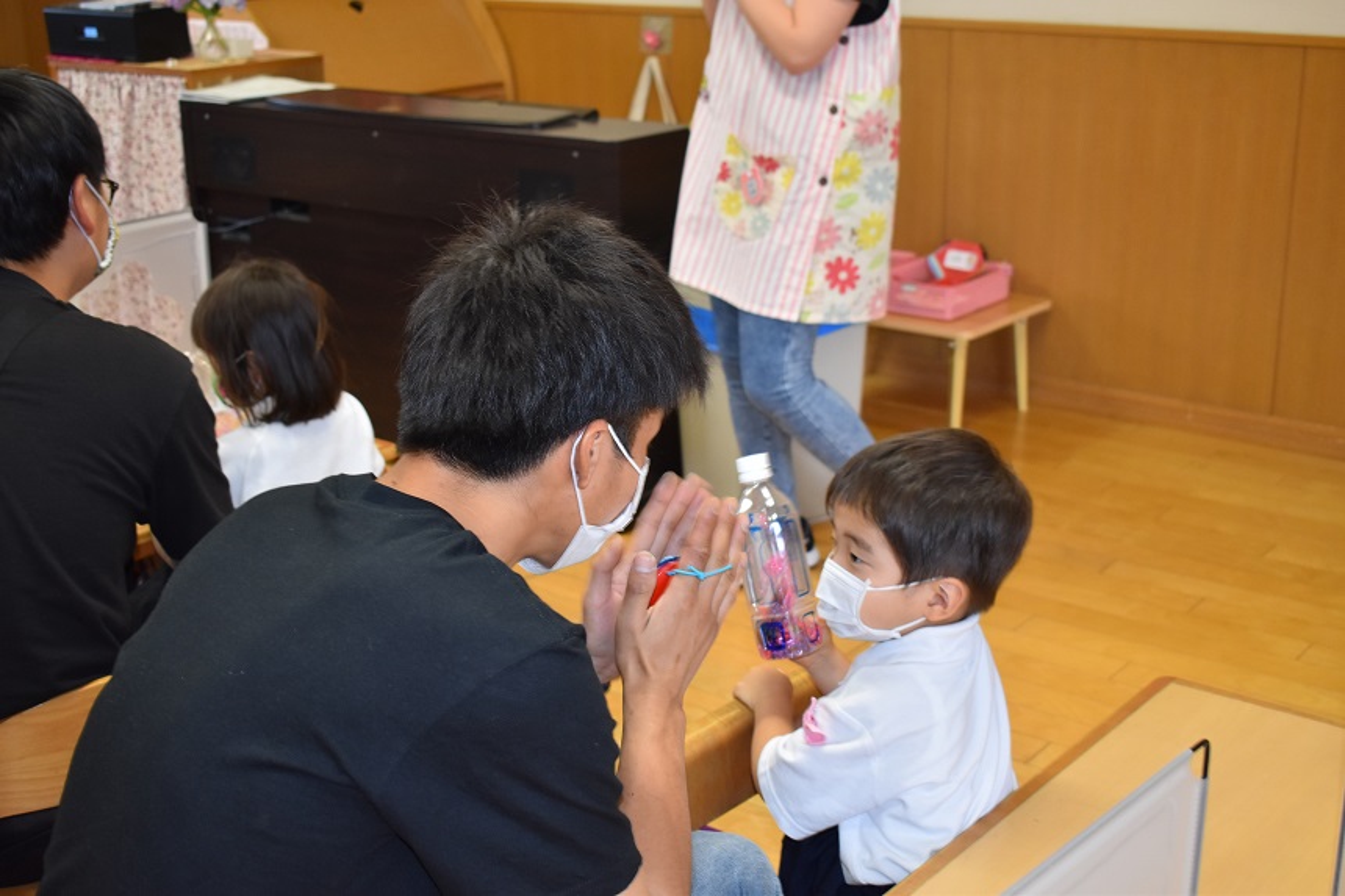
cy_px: 448
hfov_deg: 42.3
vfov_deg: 28.9
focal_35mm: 46
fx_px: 1737
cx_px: 672
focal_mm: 31
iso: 800
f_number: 4.2
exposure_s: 1/80
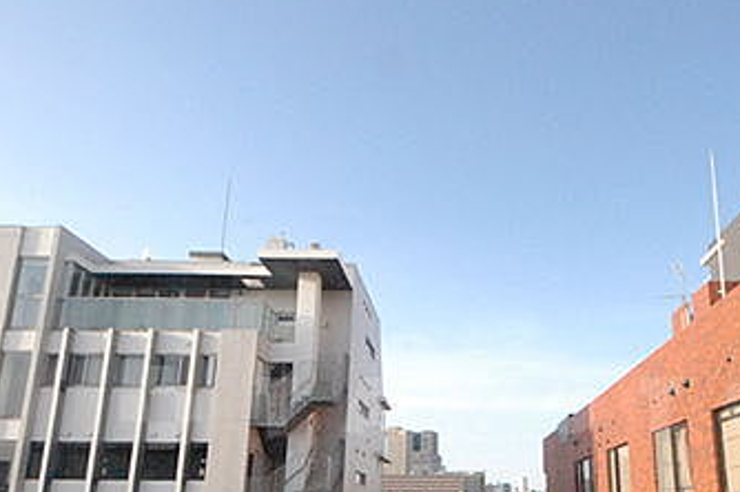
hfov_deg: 75.1
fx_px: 472
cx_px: 452
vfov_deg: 50.9
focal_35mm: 23
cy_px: 408
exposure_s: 1/640
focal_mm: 8
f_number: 13
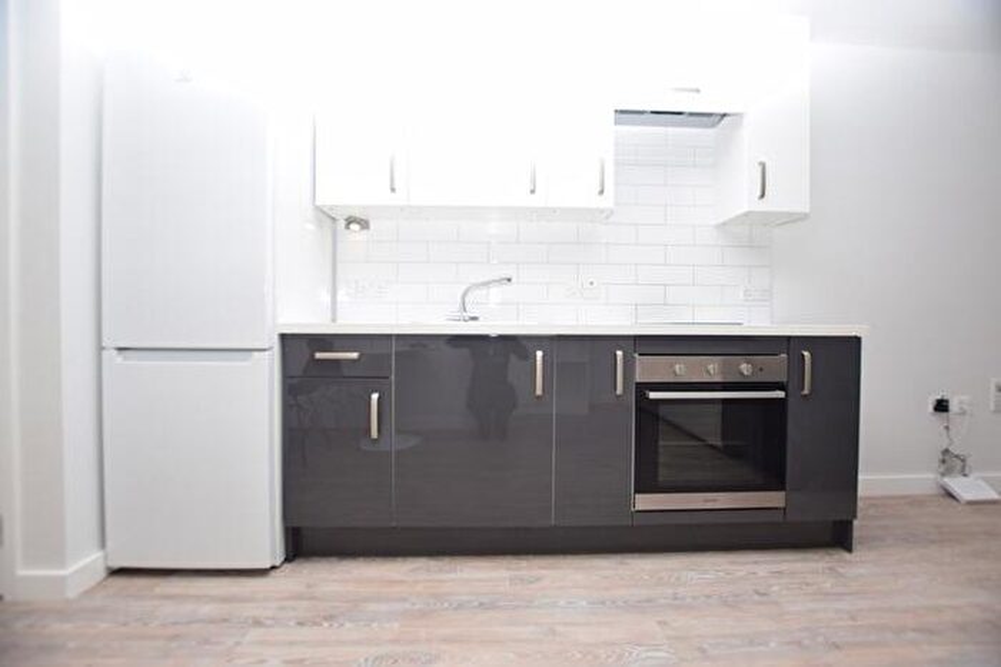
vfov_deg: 77.3
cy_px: 334
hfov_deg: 100.4
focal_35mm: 15
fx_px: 417
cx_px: 500
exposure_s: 1/200
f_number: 4
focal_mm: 10
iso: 100
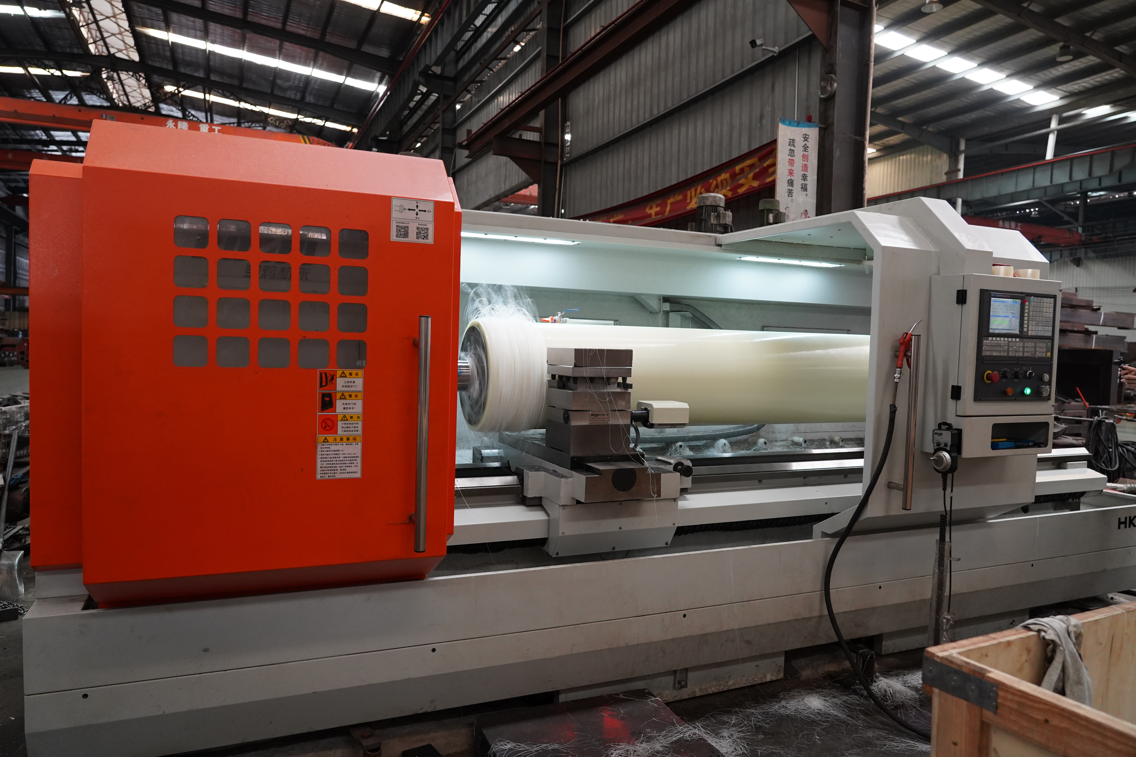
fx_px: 757
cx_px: 568
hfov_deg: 73.7
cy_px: 378
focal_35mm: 24
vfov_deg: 53.1
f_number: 4
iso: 2500
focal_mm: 24
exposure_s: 1/160
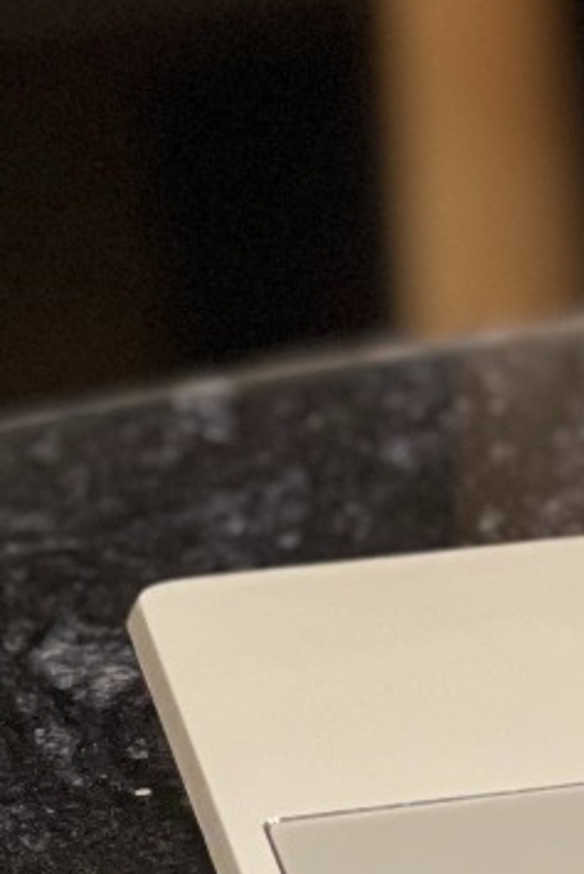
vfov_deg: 6.9
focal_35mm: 300
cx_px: 1656
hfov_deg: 4.4
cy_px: 347
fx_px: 7292
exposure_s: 1/68
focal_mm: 7.5
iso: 250
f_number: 2.2
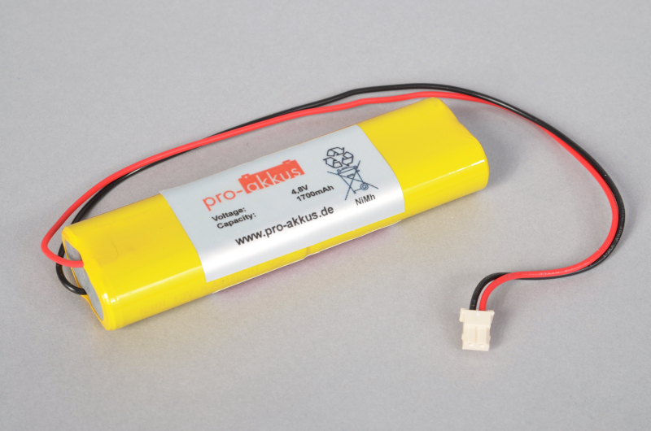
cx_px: 326
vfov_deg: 13.0
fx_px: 1895
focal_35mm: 105
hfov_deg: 19.5
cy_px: 216
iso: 200
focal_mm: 70
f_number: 11
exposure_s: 1/160
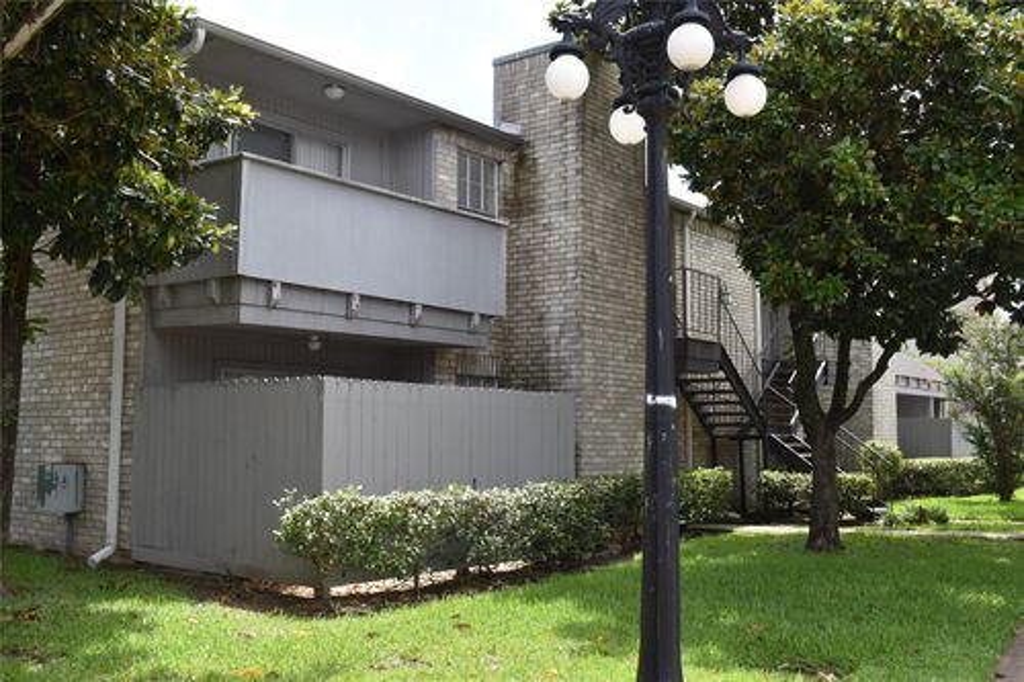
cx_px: 512
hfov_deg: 55.1
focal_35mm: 34
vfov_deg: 38.3
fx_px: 981
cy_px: 341
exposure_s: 1/250
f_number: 7.1
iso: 200
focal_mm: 23
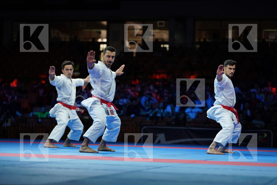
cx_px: 138
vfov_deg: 12.7
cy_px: 92
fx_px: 831
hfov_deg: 18.9
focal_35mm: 108
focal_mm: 108
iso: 640
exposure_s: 1/500
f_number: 2.8
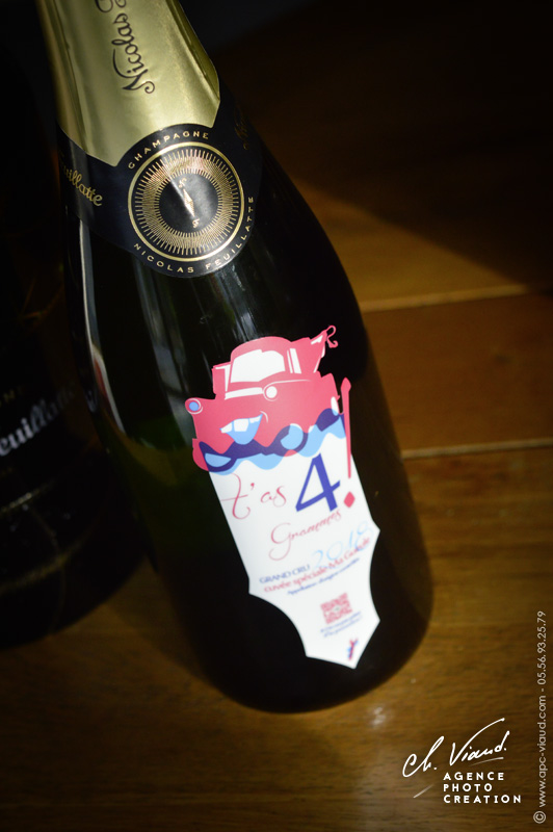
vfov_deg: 28.1
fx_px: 1662
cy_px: 416
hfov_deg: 18.9
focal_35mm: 72
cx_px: 276
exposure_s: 1/320
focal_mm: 48
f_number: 5.6
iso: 800
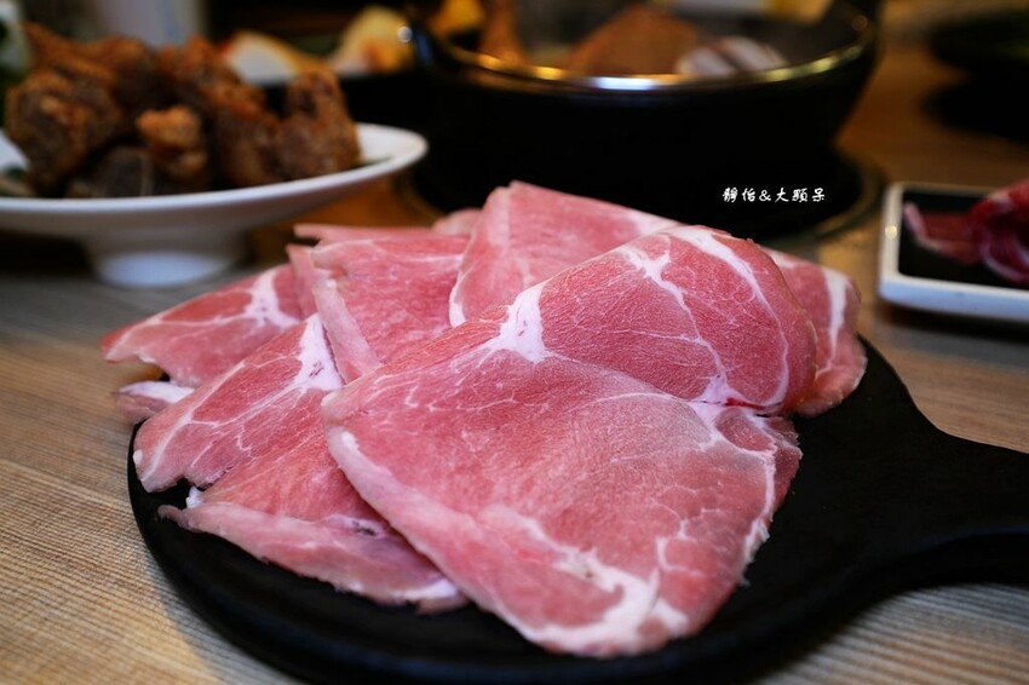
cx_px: 514
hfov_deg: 65.5
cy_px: 342
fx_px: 800
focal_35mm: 28
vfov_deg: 46.4
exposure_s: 1/60
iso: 400
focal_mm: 28
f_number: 4
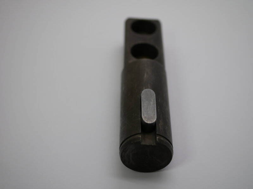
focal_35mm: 60
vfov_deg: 24.4
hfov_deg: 32.2
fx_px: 439
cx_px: 126
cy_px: 94
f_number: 3.5
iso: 200
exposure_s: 1/200
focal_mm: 30
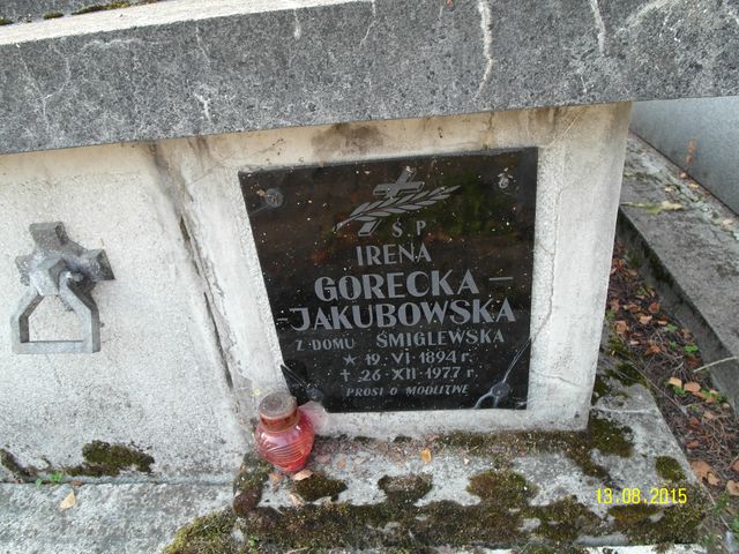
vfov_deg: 56.8
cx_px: 370
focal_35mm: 24
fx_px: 512
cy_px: 277
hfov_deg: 71.6
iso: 100
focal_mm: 5.2
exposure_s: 1/90
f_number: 3.4
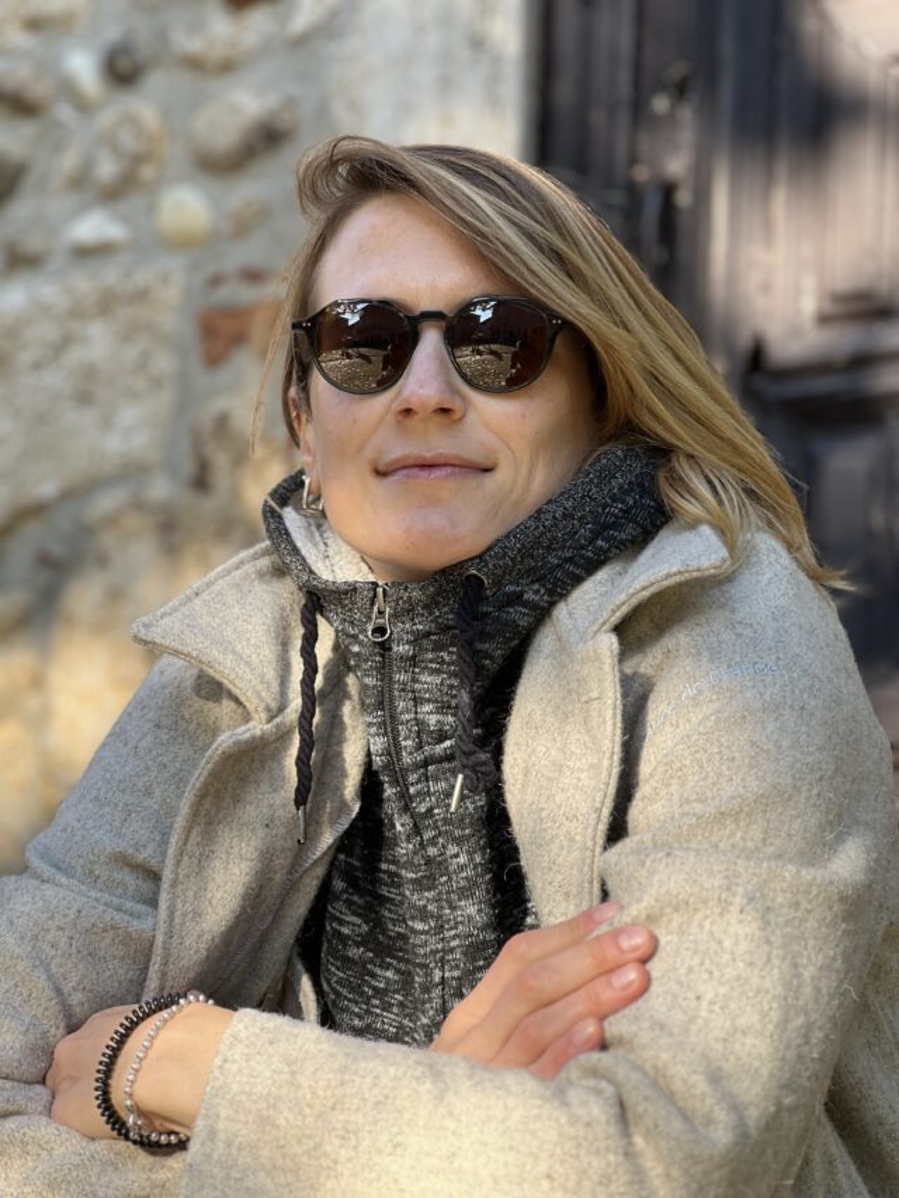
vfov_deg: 25.3
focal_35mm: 77
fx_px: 2666
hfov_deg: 19.1
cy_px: 599
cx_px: 450
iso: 50
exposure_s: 1/121
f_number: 2.8
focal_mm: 9
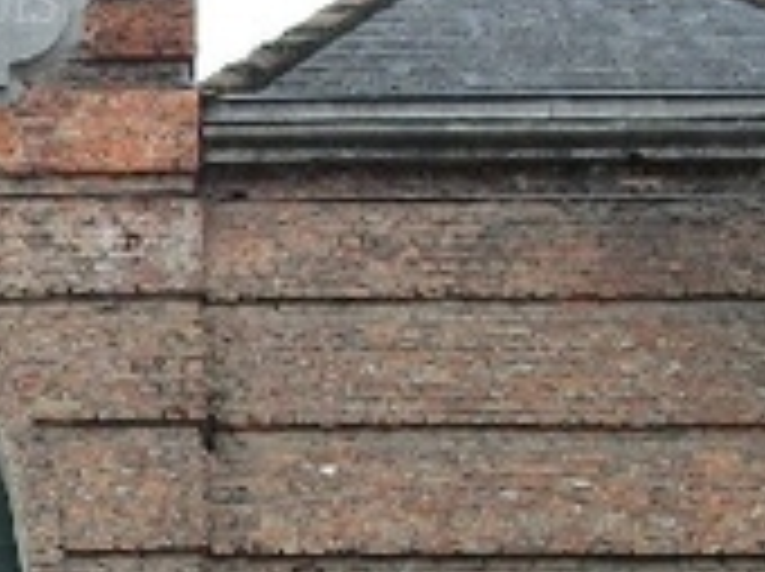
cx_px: -324
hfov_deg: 16.2
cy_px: 486
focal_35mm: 113
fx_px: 2494
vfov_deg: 13.0
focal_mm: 5.7
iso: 80
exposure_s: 1/80
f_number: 2.9
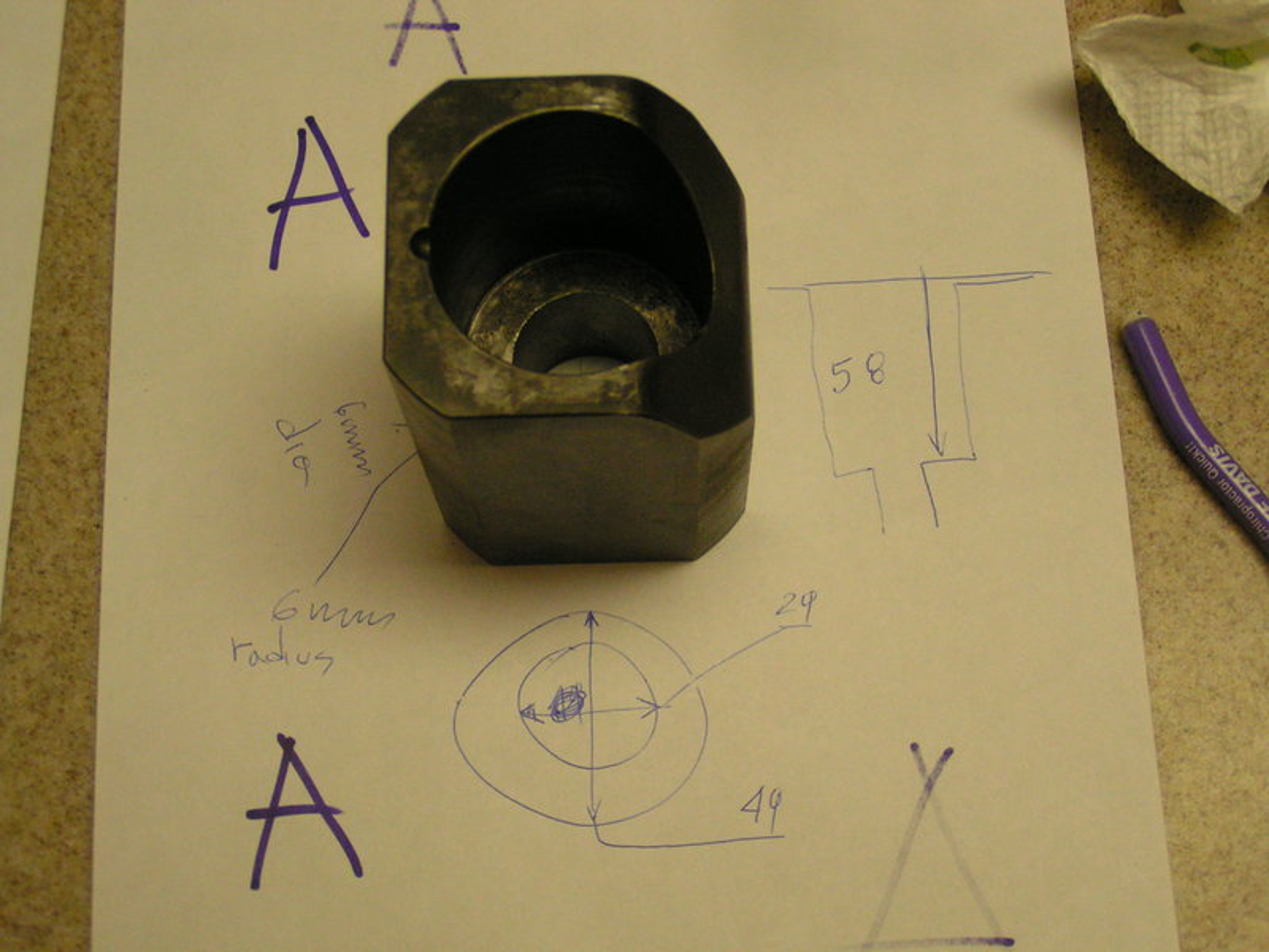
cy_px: 476
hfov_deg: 36.8
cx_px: 634
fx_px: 1906
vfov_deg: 28.0
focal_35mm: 52
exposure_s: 1/30
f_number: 3.2
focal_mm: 8
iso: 200
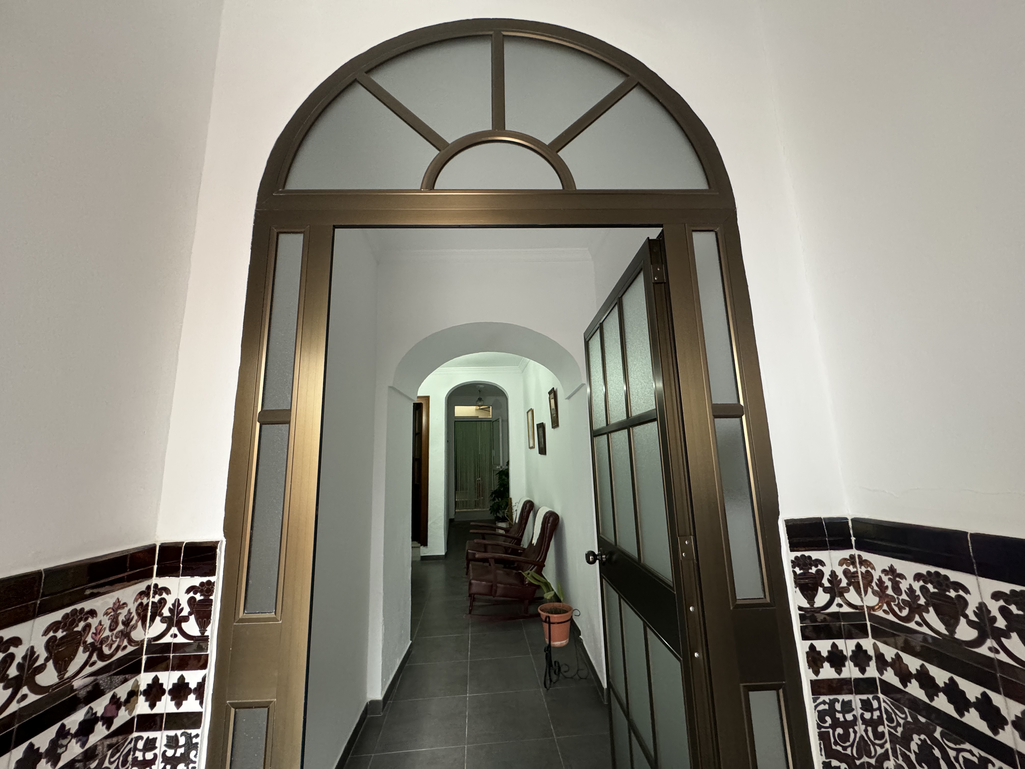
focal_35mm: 14
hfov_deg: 102.1
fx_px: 415
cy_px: 384
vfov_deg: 85.7
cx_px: 512
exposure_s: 1/50
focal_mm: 2.22
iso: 500
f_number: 2.2
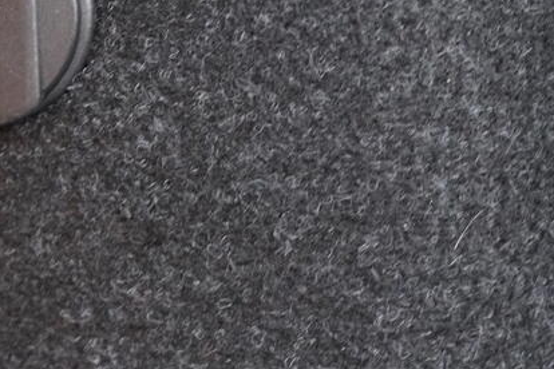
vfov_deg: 15.4
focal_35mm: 89
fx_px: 1370
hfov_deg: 21.9
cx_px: -24
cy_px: 154
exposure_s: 1/40
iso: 2500
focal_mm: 24
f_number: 2.8
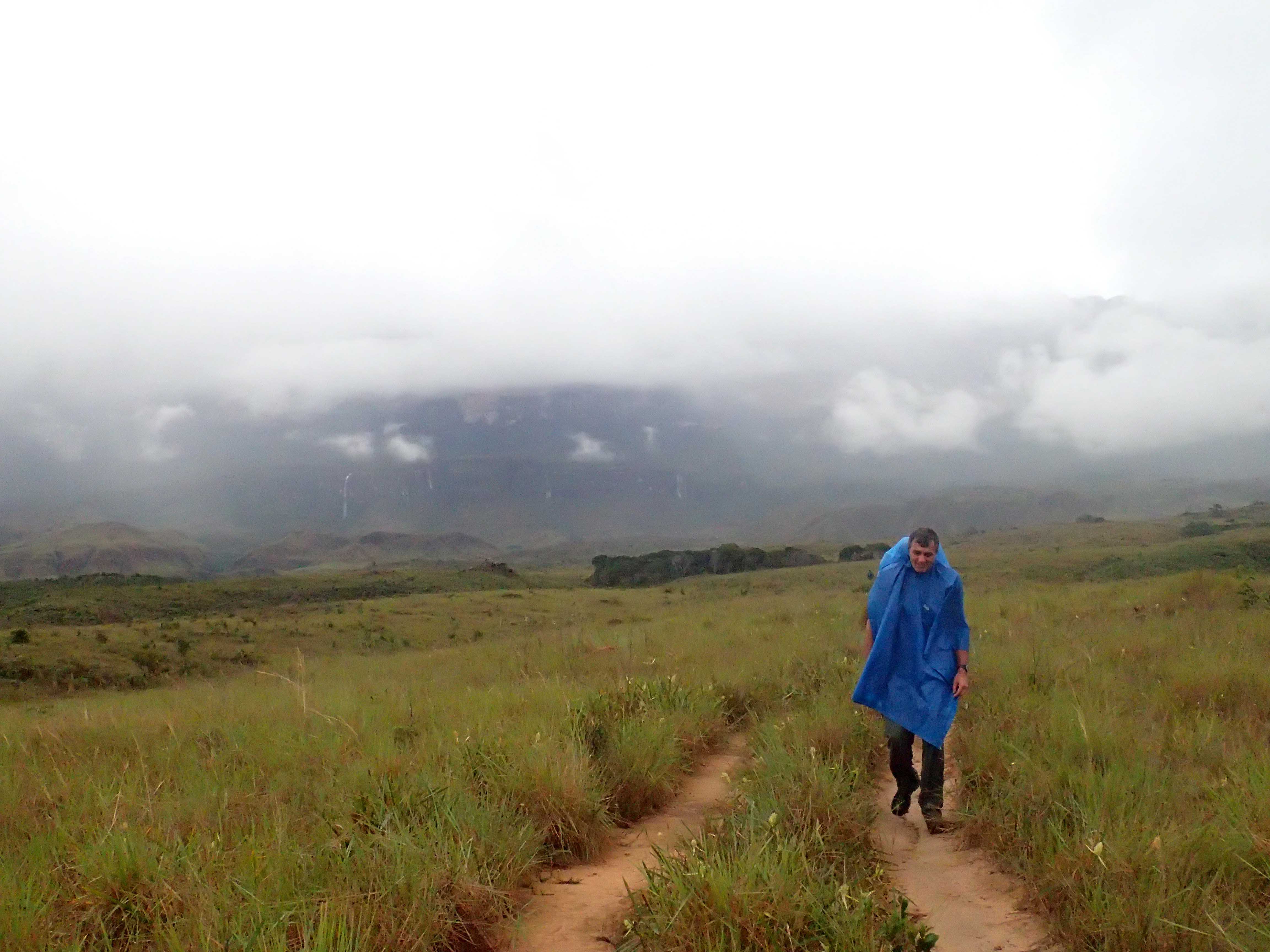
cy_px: 476
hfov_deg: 46.8
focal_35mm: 40
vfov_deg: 36.0
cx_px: 635
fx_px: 1468
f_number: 11
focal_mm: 7.34
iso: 1600
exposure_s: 1/1000
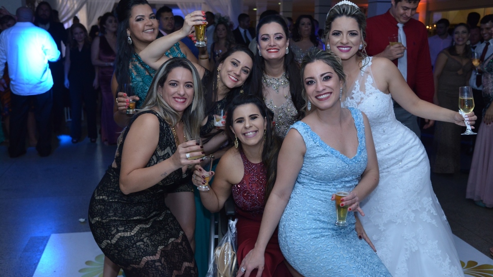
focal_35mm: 40
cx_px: 246
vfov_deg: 29.7
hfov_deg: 50.5
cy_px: 117
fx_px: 523
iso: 2200
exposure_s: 1/200
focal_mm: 38
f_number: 5
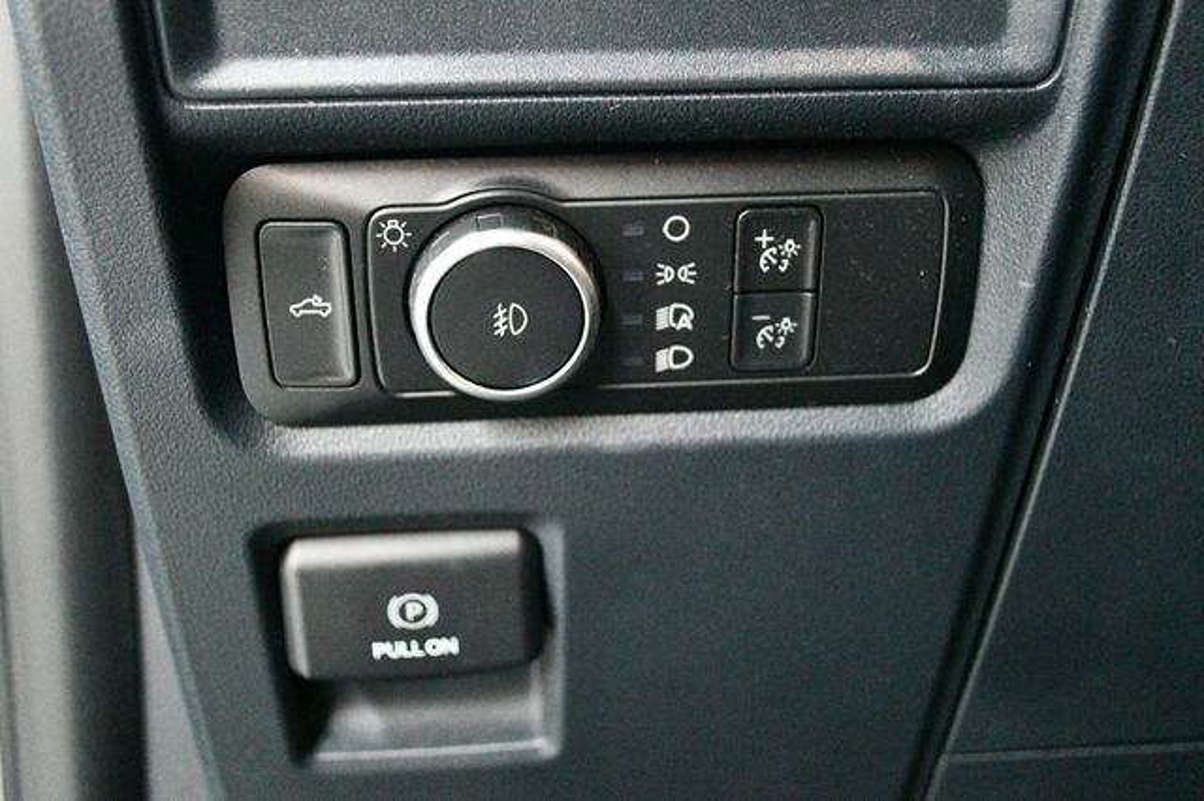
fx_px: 1437
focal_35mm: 43
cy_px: 400
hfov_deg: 45.5
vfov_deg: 31.2
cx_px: 602
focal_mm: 29
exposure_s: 1/30
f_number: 4.5
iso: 12800
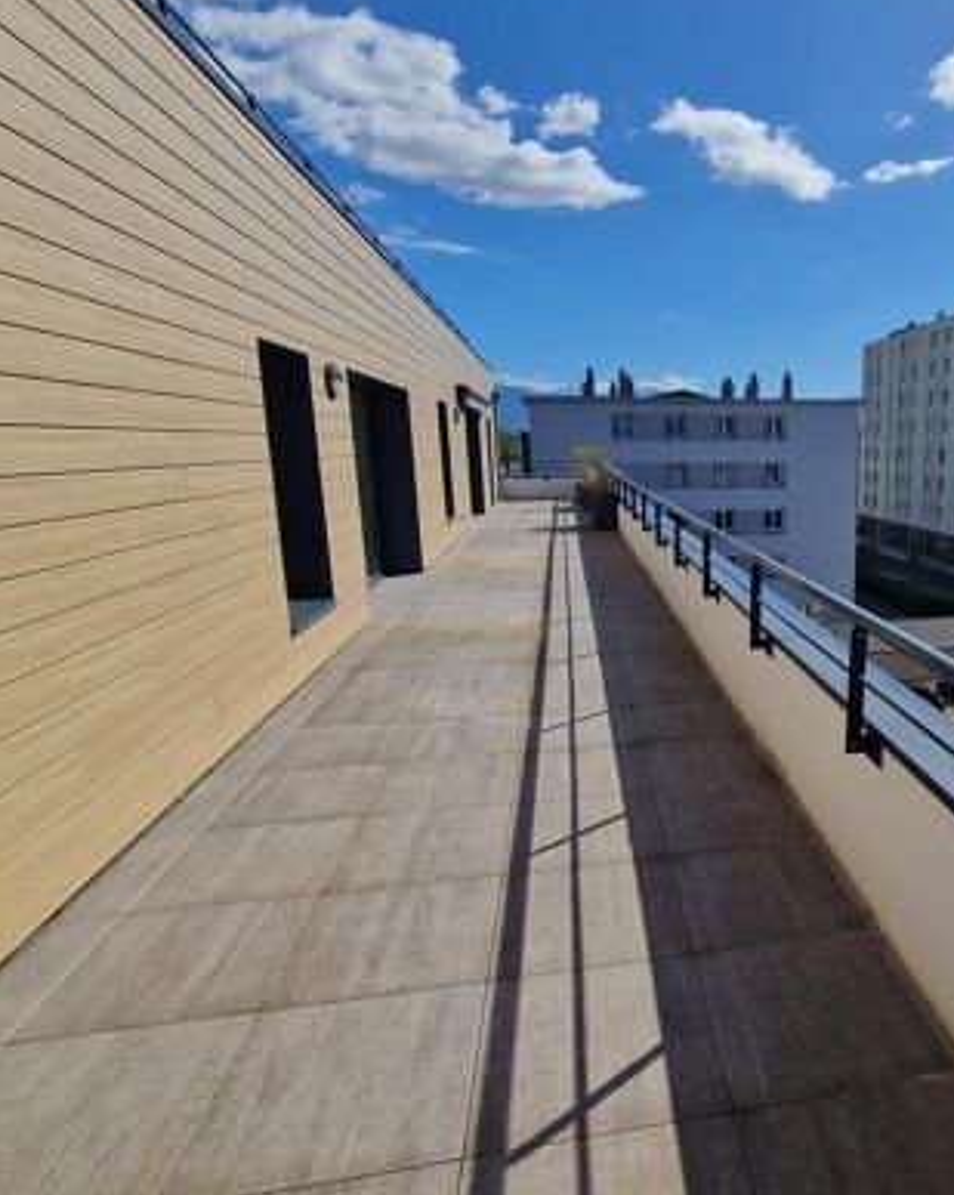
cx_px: 732
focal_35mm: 21
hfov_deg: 61.3
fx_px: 742
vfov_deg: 77.7
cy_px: 605
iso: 50
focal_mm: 2.2
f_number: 2.2
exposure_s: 1/4320
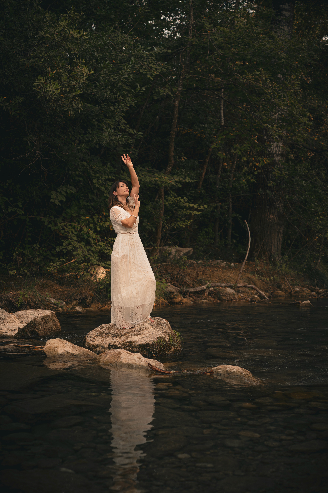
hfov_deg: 21.5
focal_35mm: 63
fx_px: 862
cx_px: 164
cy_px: 246
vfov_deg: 31.9
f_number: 2.8
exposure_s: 1/320
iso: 80
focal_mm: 63
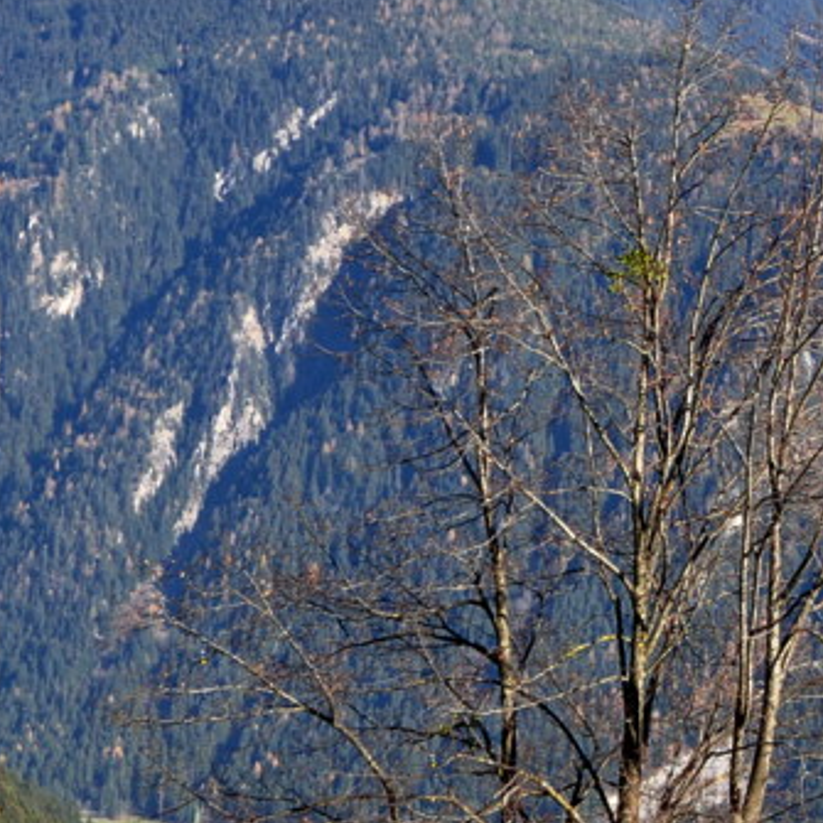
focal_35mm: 160
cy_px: 586
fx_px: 4291
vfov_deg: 10.9
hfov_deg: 10.7
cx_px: 1061
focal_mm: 35
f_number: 9
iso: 200
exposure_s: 1/160
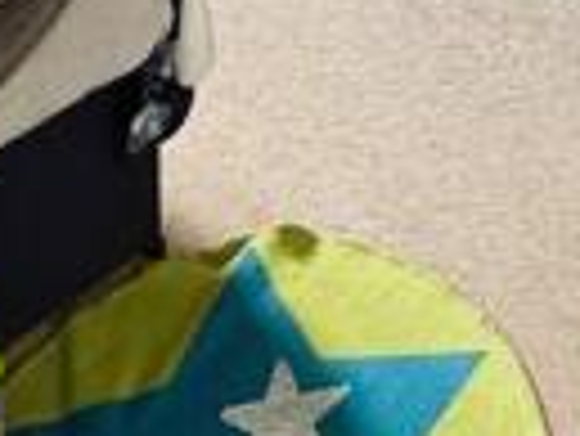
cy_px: -483
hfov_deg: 29.4
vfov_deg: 16.4
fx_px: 1057
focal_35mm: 63
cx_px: 522
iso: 400
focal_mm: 2.22
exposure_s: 1/60
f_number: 2.2
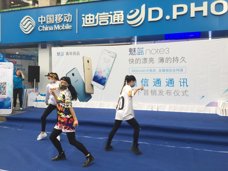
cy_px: 86
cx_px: 114
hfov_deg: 61.7
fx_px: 191
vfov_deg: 48.2
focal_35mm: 29
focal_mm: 4.15
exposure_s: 1/118
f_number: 2.2
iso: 32
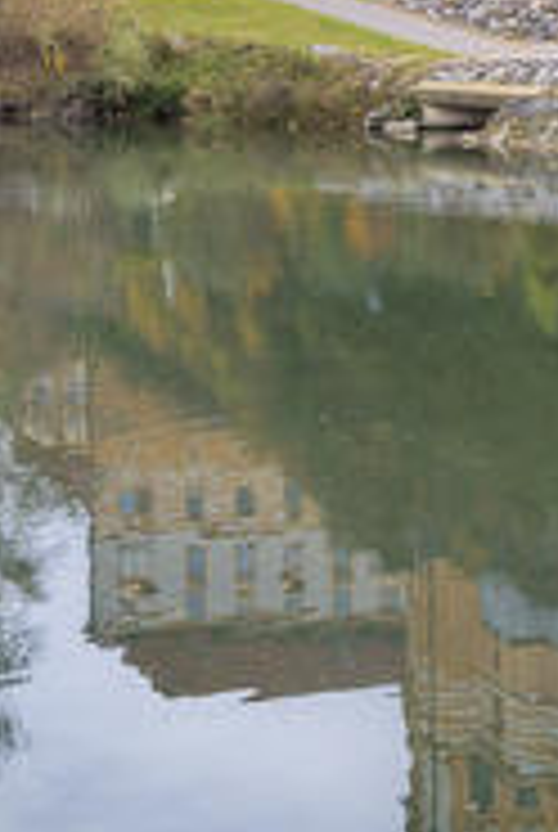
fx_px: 2247
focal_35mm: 97
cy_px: -47
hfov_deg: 13.6
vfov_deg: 20.2
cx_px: 752
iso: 100
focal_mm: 30
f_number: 11
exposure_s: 1/80
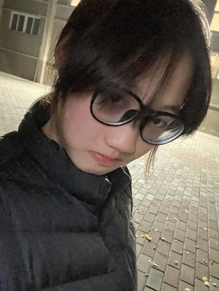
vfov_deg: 60.0
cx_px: 110
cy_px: 146
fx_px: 253
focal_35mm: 30
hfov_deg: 46.8
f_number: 2.2
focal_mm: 2.71
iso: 2000
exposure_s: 1/17
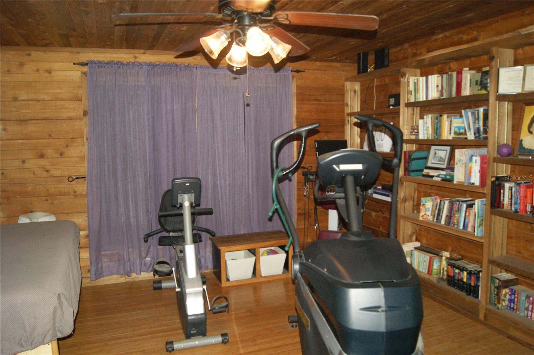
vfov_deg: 47.9
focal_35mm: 27
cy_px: 178
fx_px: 400
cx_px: 267
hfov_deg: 67.4
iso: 400
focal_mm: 18
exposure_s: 1/60
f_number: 5.6
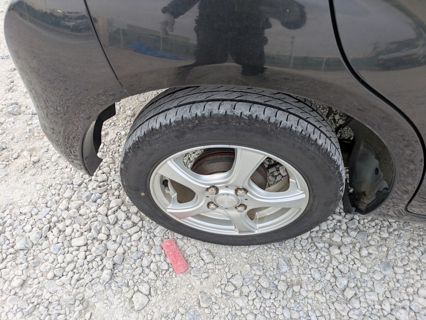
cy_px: 160
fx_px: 308
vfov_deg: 54.9
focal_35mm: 25
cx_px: 213
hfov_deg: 69.4
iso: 62
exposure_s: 1/299
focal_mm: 5.43
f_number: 1.89
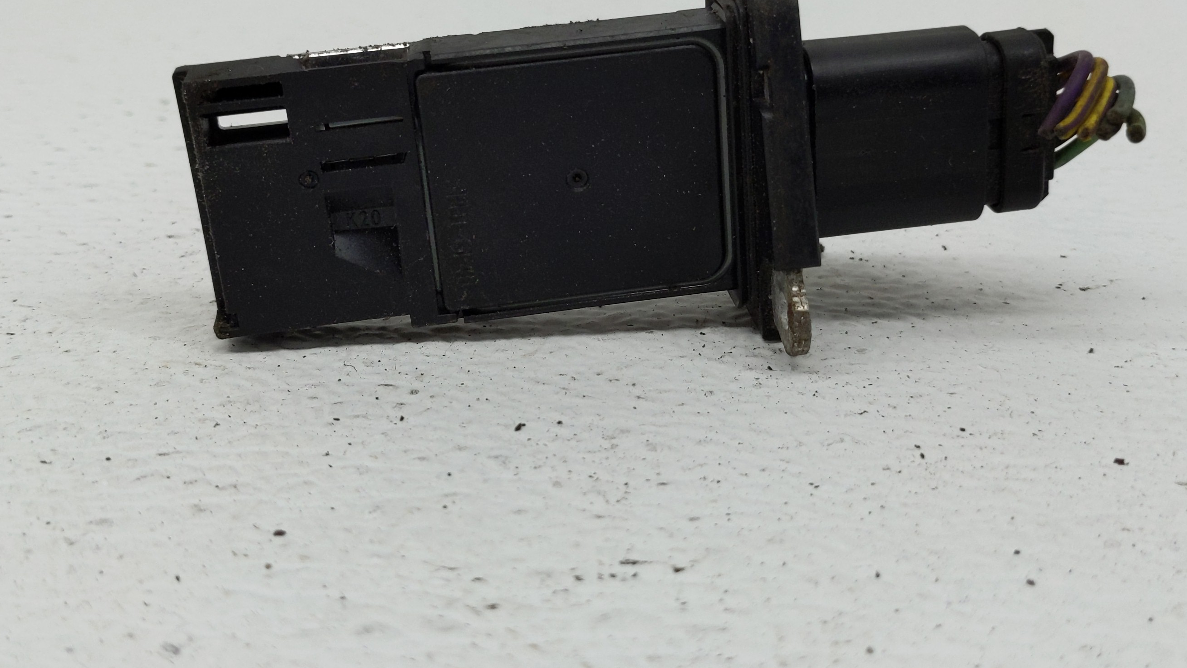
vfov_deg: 28.2
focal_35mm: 42
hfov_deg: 48.4
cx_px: 606
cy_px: 242
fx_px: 1322
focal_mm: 4.38
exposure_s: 1/120
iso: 72
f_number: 1.73
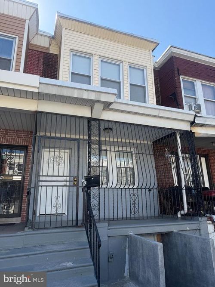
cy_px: 144
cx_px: 108
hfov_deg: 56.8
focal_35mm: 24
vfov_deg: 71.6
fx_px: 199
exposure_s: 1/1689
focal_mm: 6.76
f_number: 1.78
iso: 100
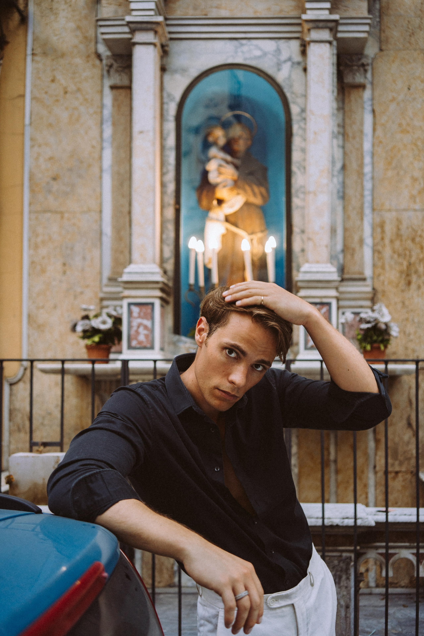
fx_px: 618
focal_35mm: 35
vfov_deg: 54.4
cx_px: 212
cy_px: 318
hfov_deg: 37.9
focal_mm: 35
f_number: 3.2
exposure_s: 1/125
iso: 800
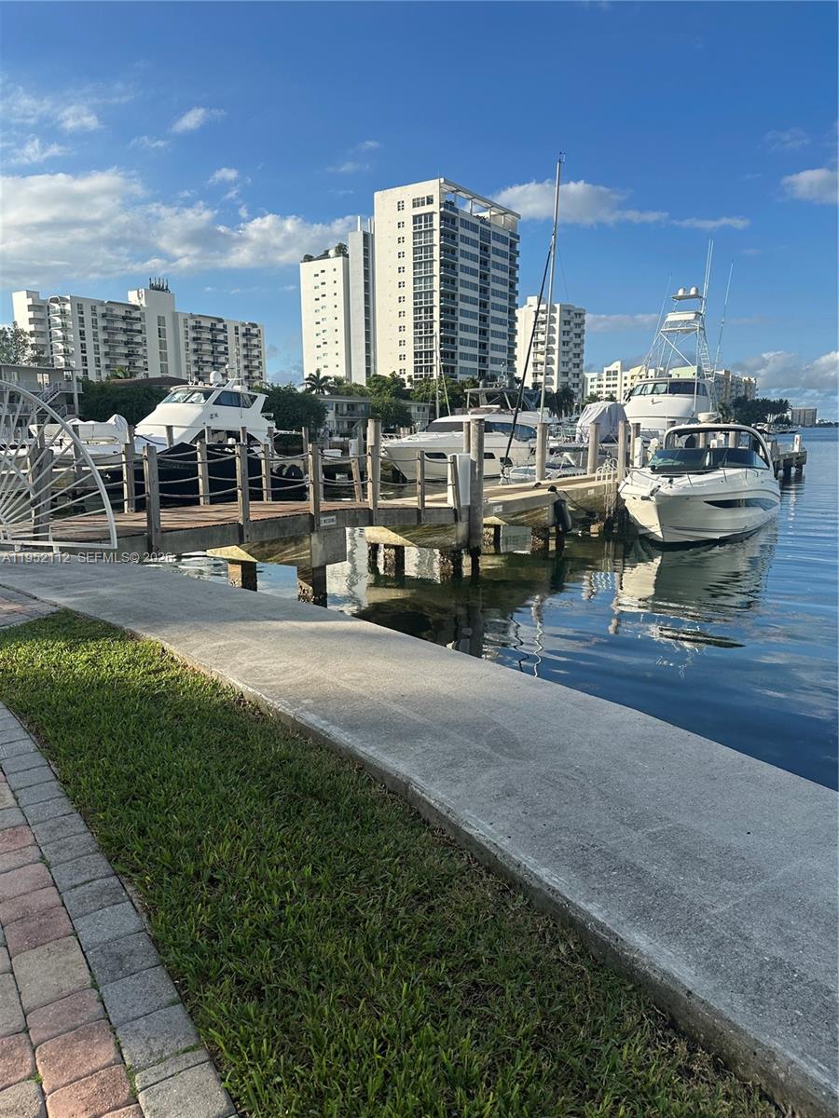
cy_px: 559
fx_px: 776
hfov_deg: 56.8
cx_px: 420
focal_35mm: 24
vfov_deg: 71.6
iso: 80
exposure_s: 1/3717
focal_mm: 6.86
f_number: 1.78
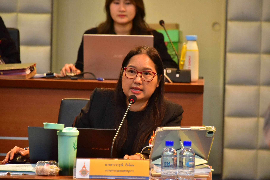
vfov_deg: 5.5
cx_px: 135
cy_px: 90
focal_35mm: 250
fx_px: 1876
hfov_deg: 8.2
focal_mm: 250
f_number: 6.3
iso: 8000
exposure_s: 1/160
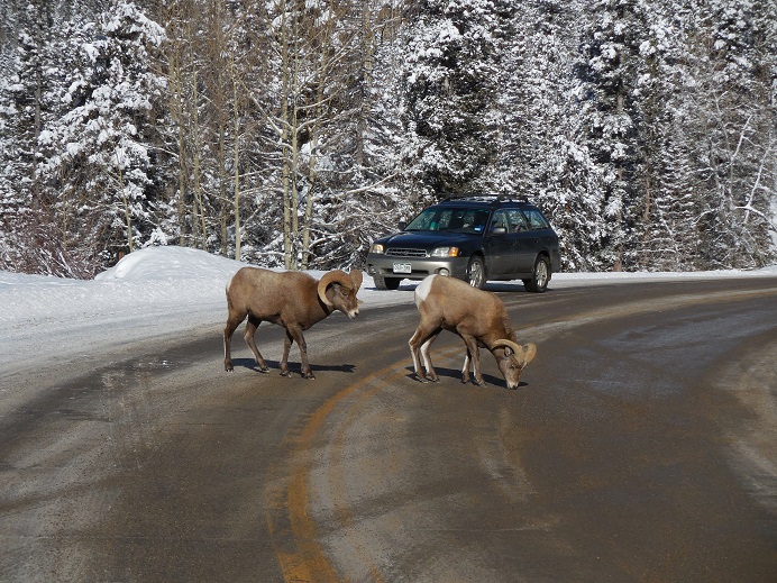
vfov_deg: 10.0
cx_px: 388
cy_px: 292
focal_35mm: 149
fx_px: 3344
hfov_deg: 13.3
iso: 125
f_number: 5.4
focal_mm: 26.8
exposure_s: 1/1600
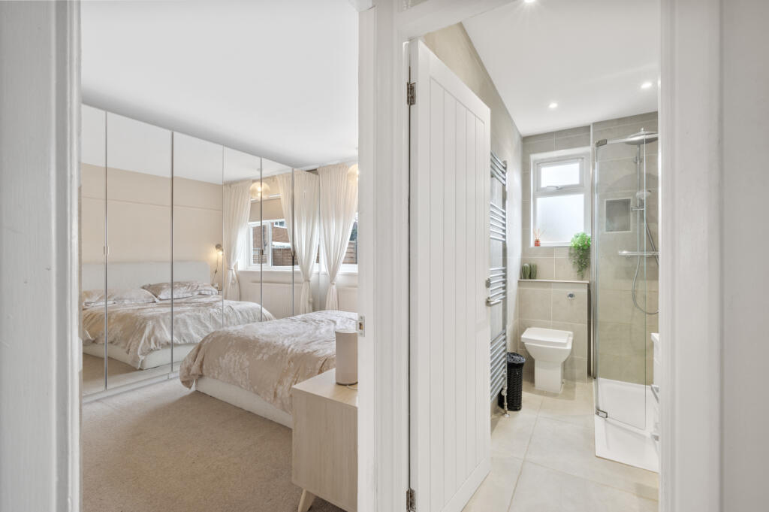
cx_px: 384
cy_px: 256
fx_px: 331
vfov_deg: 75.4
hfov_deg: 98.6
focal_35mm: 16
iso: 200
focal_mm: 15.5
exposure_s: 1
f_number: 16
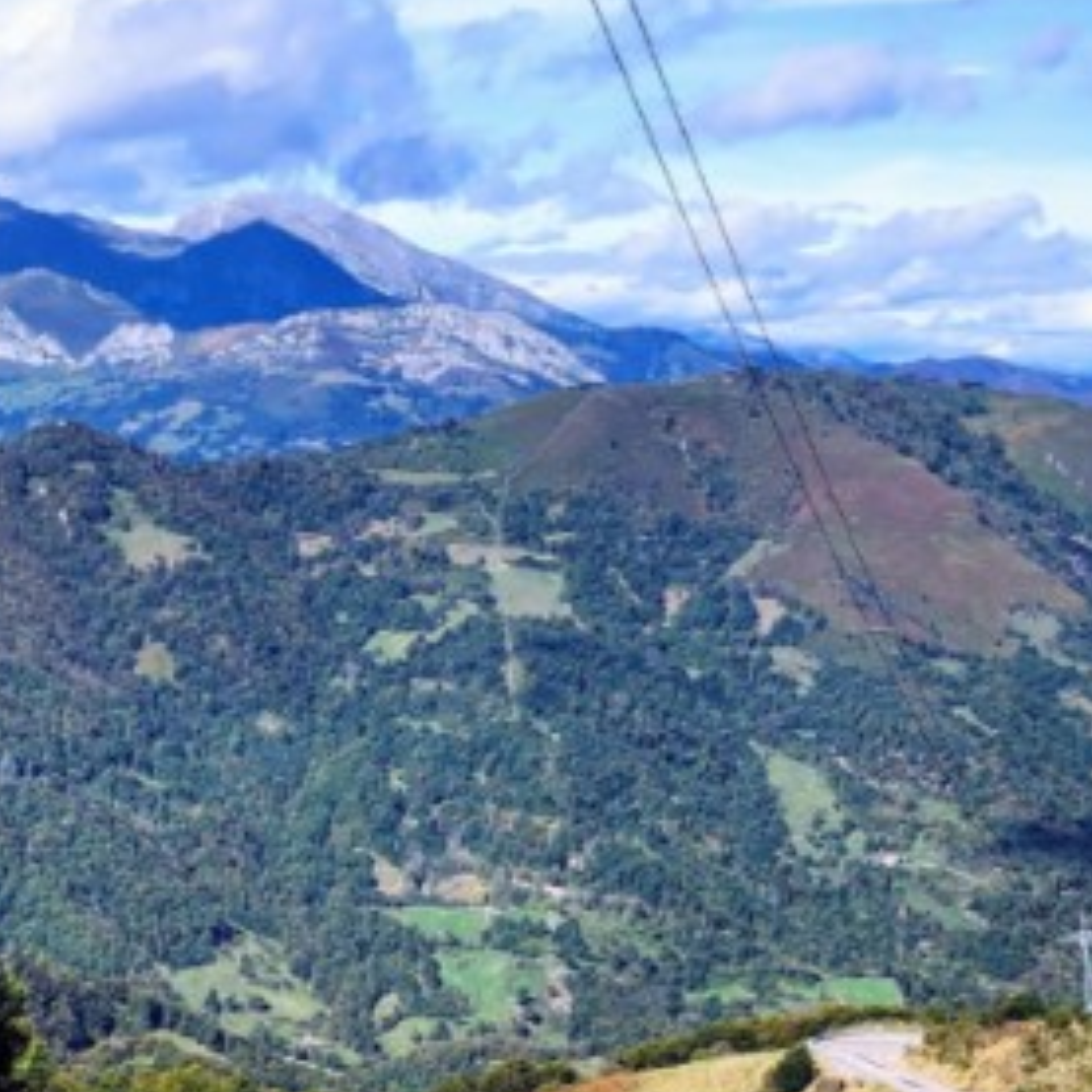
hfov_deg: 19.5
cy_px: 966
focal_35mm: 88
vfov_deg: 19.4
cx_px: 233
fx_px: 3141
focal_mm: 6.4
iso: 12
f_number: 1.8
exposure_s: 1/997
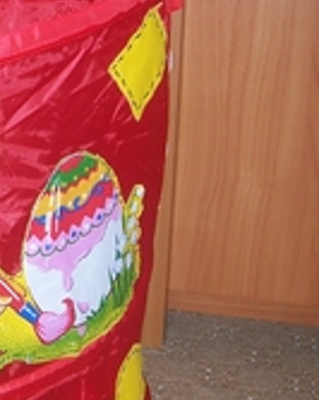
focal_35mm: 95
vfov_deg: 20.0
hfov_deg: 15.7
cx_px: -34
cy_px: 89
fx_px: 1124
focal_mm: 6
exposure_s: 1/60
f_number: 3
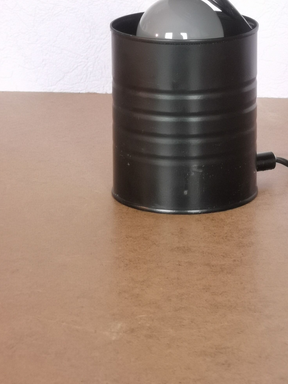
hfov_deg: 9.9
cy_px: 38
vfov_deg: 13.1
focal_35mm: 150
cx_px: 205
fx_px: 1664
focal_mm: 7.48
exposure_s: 1/33.3
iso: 320
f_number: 2.4
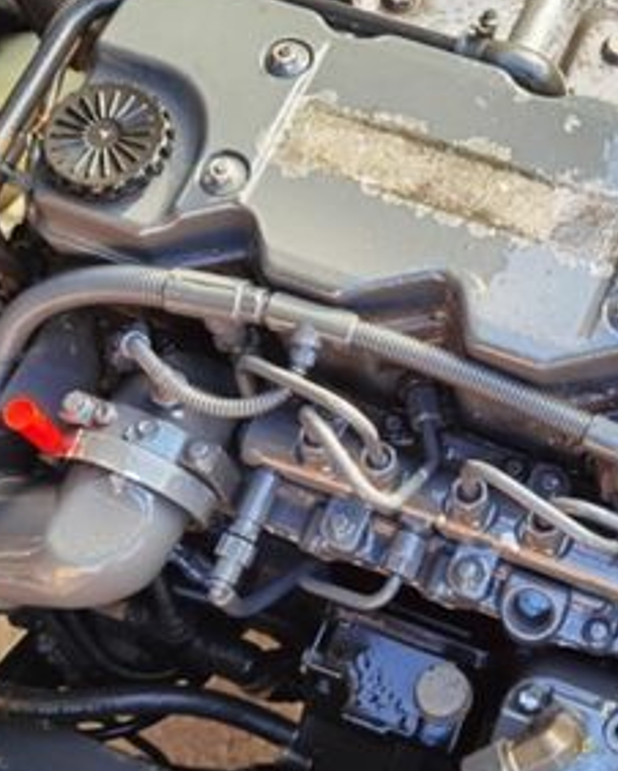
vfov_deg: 33.5
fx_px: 1279
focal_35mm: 56
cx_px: 479
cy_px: 405
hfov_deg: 26.7
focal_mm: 6.71
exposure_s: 1/144
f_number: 1.9
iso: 50
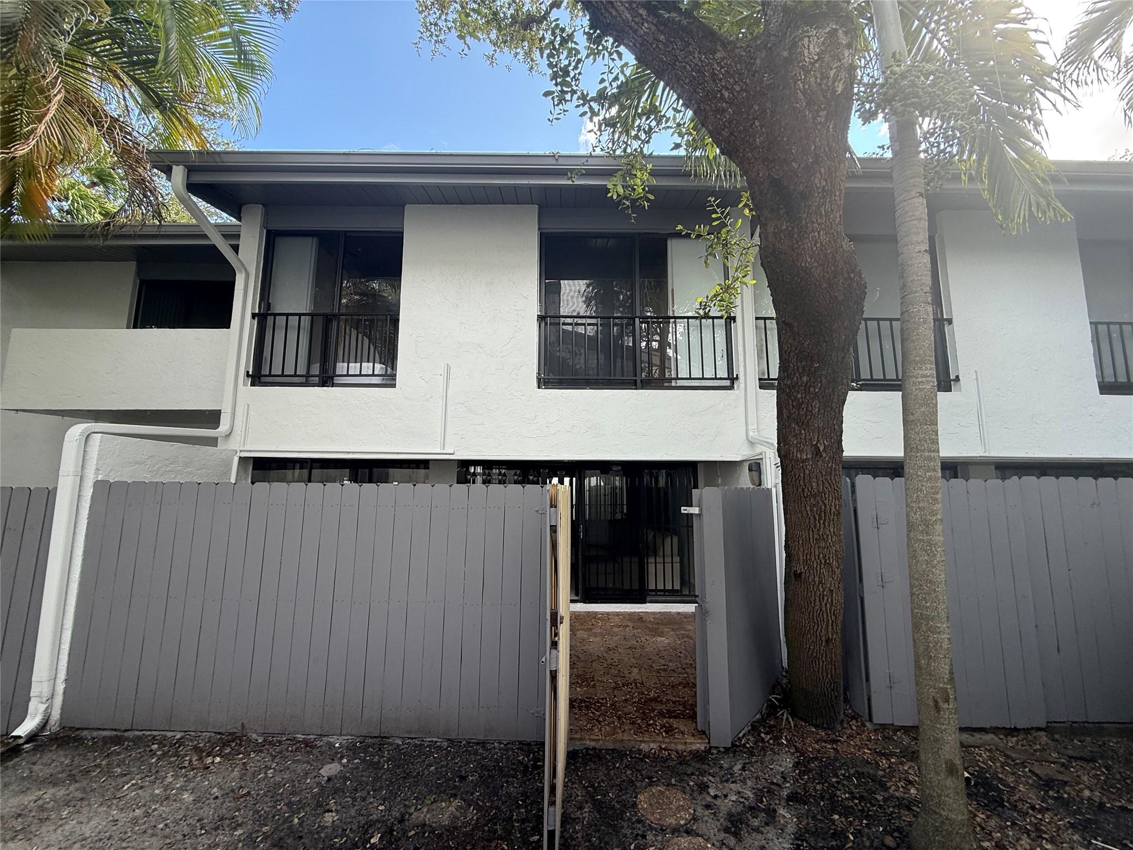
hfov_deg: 102.1
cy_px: 425
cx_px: 566
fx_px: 458
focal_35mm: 14
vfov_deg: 85.7
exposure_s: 1/144
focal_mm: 2.22
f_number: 2.2
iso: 50
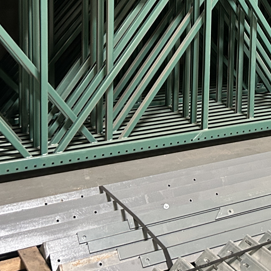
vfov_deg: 23.5
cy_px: 16
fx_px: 629
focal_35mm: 71
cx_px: 254
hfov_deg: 23.5
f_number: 1.5
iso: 500
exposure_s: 1/60
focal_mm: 5.7
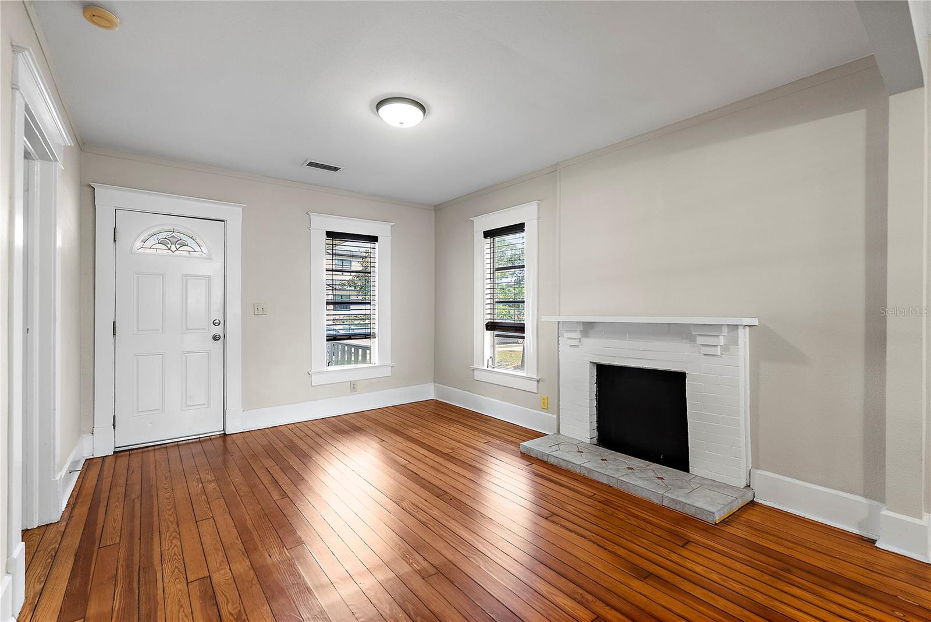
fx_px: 427
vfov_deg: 72.1
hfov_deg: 95.0
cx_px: 466
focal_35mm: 16
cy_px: 311
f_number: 5.6
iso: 1600
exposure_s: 1/25
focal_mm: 16.5
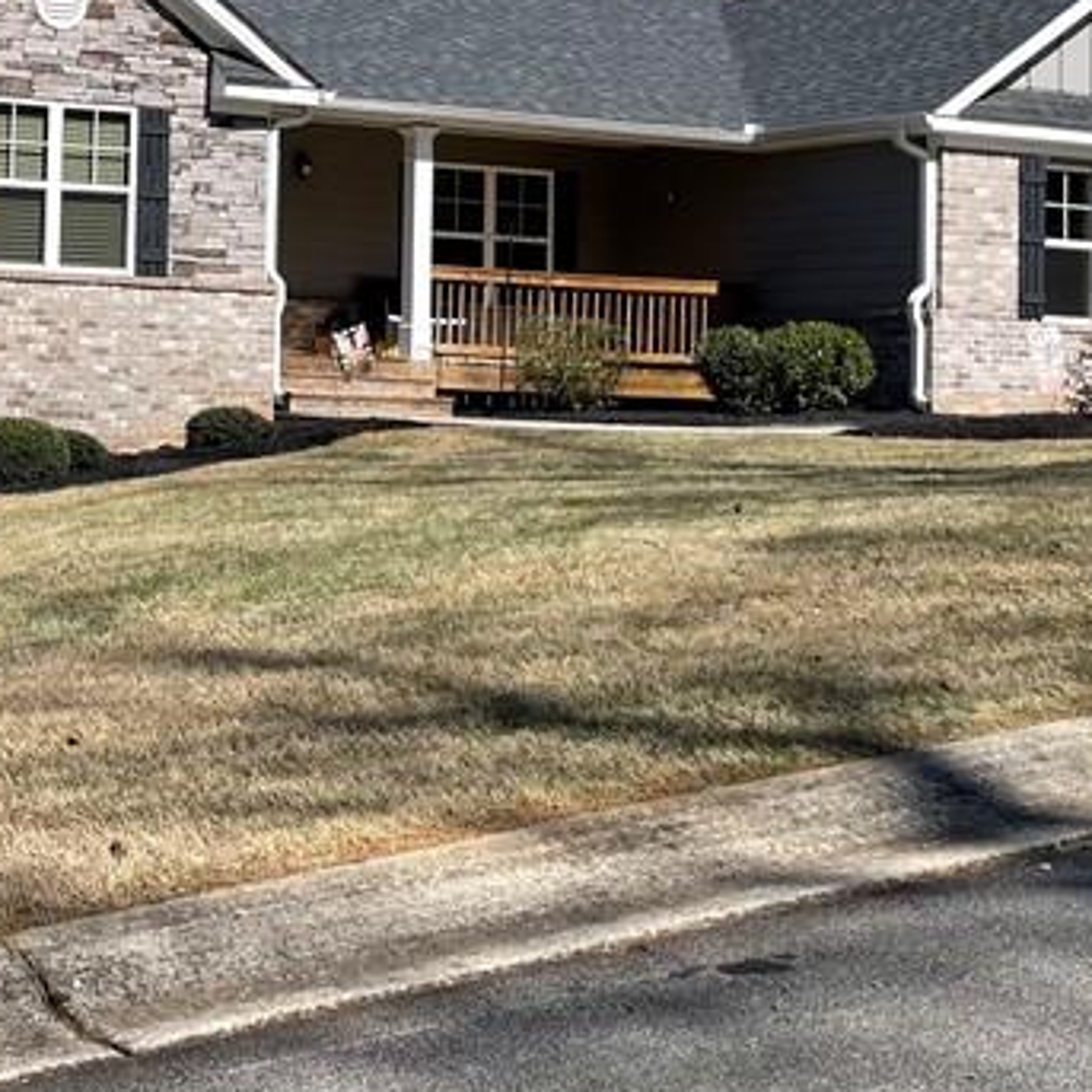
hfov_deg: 24.4
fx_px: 2356
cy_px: 216
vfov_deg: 25.6
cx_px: -96
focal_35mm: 66
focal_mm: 5.1
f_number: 1.6
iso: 32
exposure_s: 1/2857
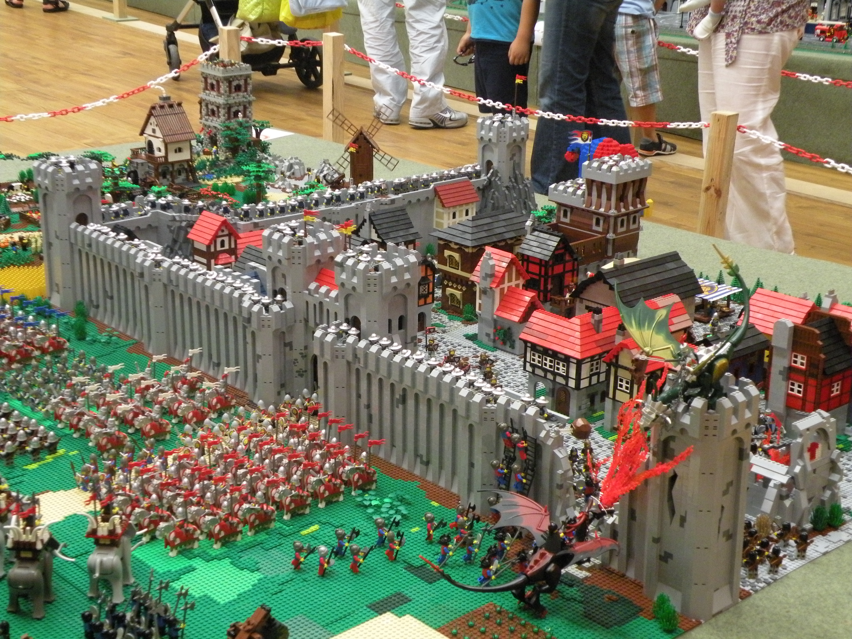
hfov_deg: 34.3
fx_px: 1378
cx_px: 426
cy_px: 320
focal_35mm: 56
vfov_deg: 26.1
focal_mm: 9.8
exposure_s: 1/21.2
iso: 400
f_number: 3.5
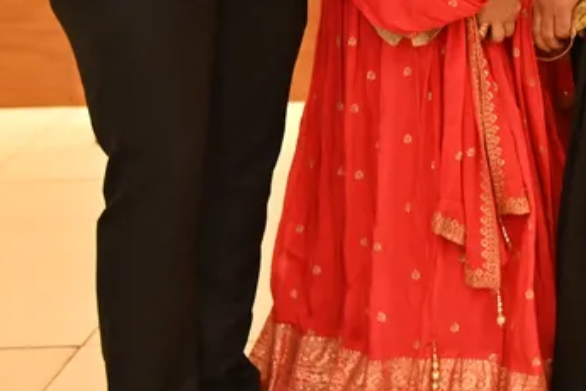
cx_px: 853
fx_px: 2116
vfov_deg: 10.2
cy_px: -207
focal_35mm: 130
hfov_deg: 14.8
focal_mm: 35
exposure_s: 1/200
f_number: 2.2
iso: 1250
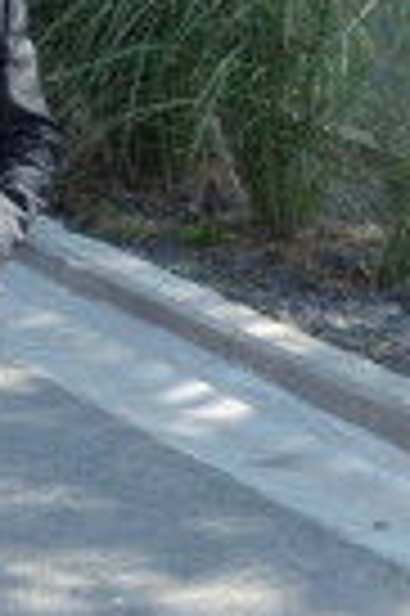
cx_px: -167
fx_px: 2877
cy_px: 373
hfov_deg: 8.0
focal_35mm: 168
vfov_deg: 12.2
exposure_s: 1/125
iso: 125
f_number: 5.6
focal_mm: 32
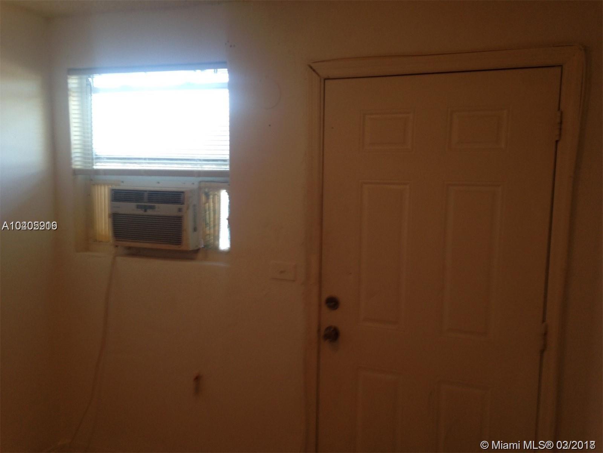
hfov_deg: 55.4
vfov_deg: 42.9
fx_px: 575
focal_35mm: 33
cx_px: 302
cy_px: 226
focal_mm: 4.12
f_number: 2.4
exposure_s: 1/24
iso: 50
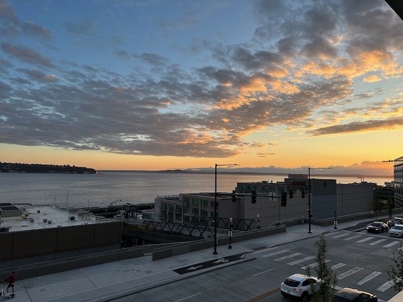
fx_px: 279
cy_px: 151
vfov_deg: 56.8
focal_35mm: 24
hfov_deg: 71.6
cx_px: 202
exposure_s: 1/1062
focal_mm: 6.86
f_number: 1.78
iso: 80
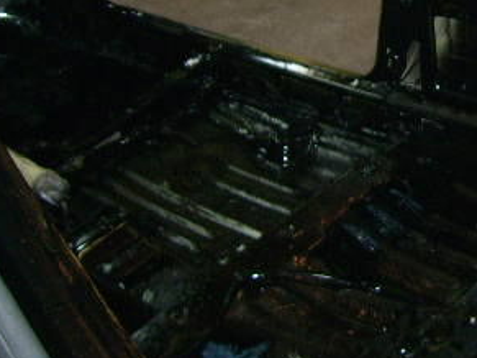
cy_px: 39
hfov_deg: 24.2
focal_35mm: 77
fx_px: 1061
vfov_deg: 18.8
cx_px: 479
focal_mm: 5.95
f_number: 2.8
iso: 100
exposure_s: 1/60
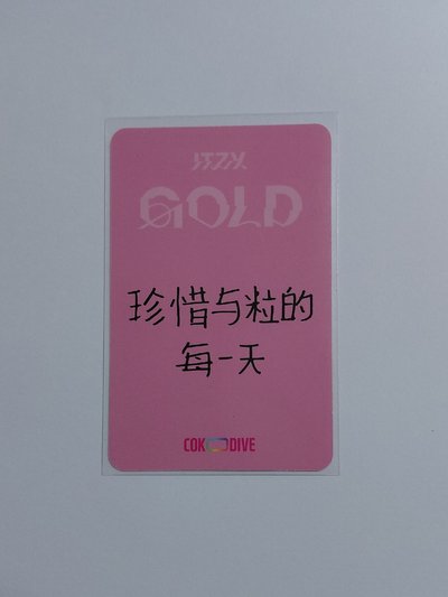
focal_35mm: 25
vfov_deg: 69.4
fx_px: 431
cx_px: 224
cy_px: 298
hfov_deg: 54.9
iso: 80
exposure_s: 1/120
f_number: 1.8
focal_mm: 4.69
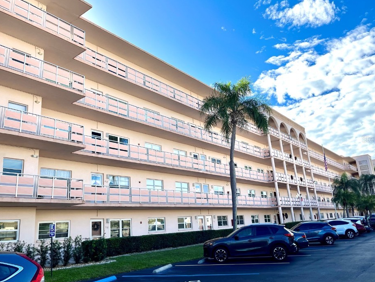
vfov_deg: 48.2
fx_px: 314
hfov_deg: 61.6
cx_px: 192
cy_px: 139
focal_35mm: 29
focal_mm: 5.1
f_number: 1.6
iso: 50
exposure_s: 1/2967
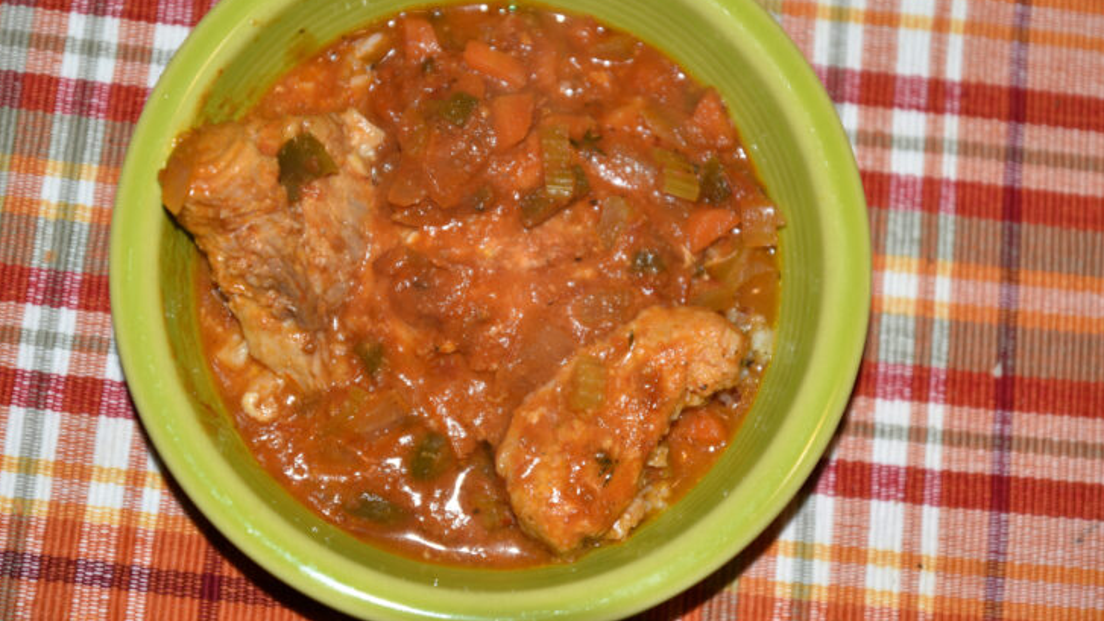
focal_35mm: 81
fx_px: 2371
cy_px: 285
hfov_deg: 26.2
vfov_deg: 14.9
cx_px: 558
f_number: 2.8
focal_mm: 50
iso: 100
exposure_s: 1/60
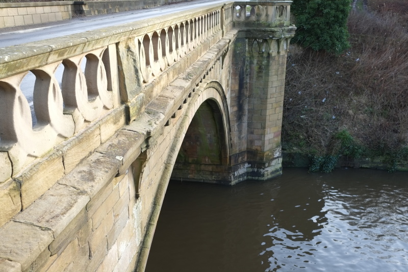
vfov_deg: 37.8
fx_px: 397
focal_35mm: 35
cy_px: 136
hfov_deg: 54.4
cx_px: 204
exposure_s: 1/125
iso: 200
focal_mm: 23
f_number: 4
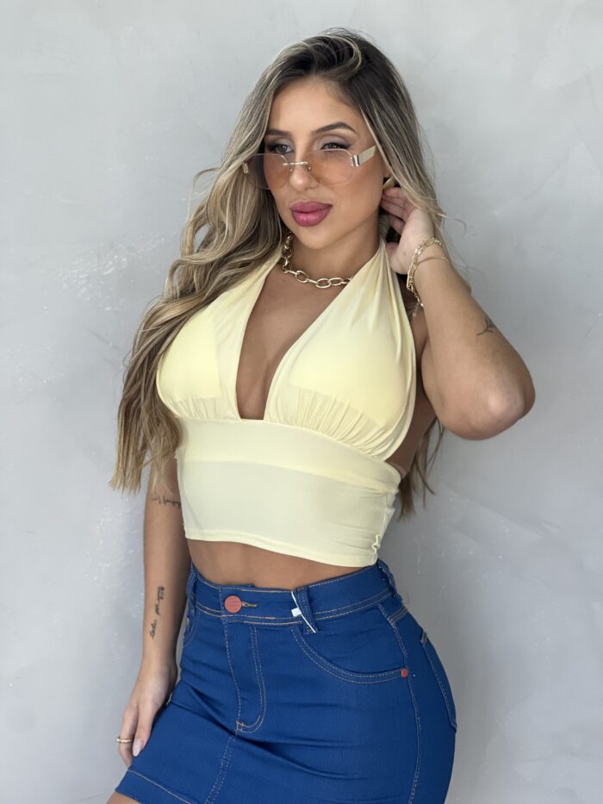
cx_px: 302
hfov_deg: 19.1
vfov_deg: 25.3
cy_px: 402
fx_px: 1788
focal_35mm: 77
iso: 125
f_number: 2.8
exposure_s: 1/120
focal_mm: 9
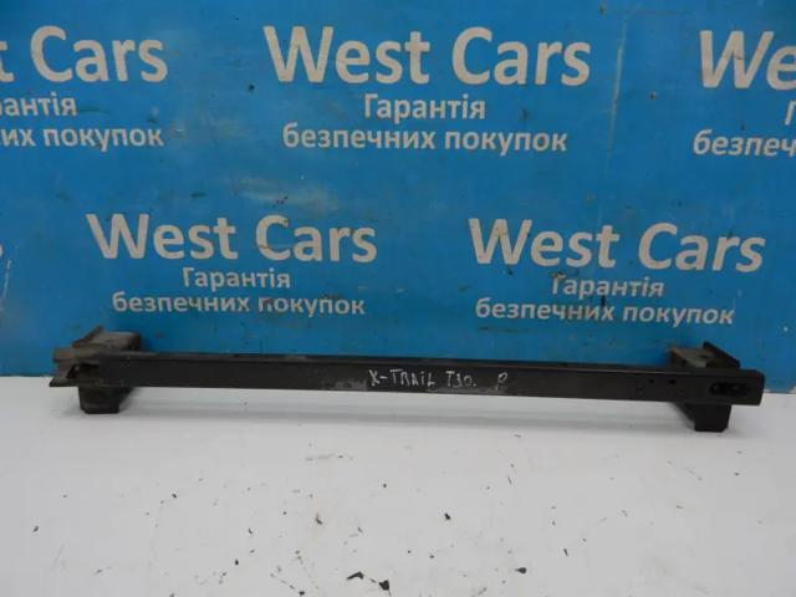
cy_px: 298
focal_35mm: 23
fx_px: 529
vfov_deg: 58.9
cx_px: 398
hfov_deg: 73.9
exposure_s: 1/160
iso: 400
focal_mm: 4
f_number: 3
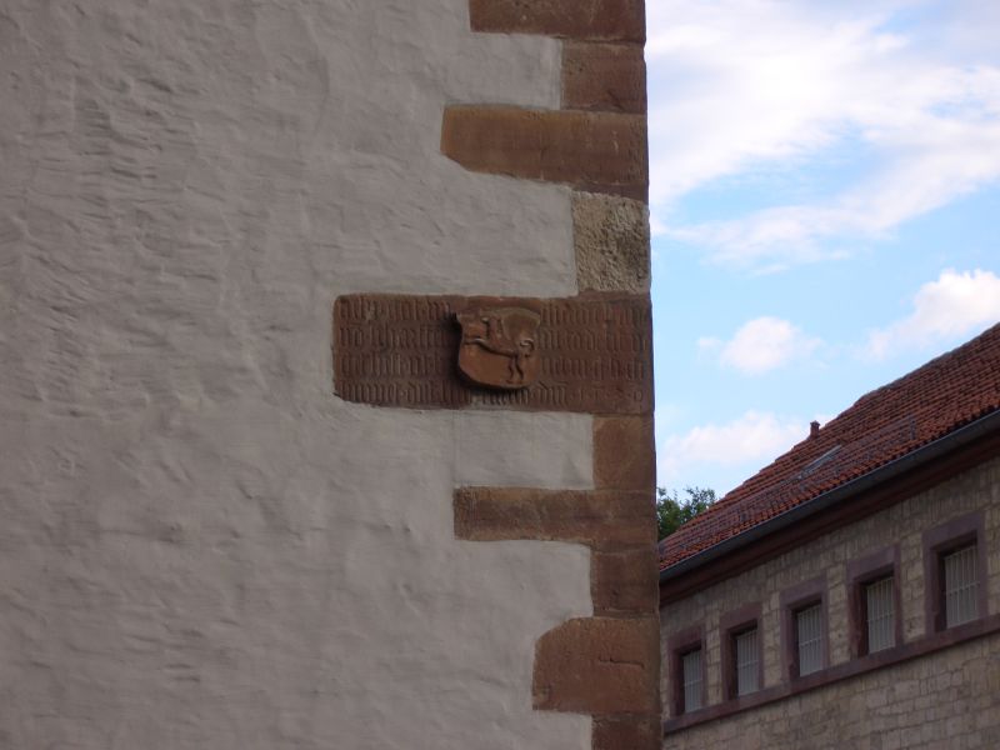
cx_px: 500
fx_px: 3033
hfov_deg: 18.7
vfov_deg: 14.1
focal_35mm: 105
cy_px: 375
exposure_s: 1/125
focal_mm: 17.4
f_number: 4.8
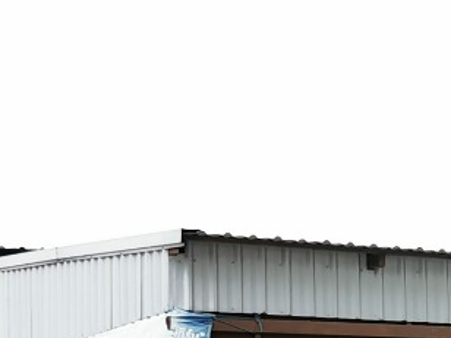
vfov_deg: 10.8
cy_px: 484
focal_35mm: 133
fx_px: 1733
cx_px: 511
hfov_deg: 14.4
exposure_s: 1/1250
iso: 50
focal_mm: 5.56
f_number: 1.6
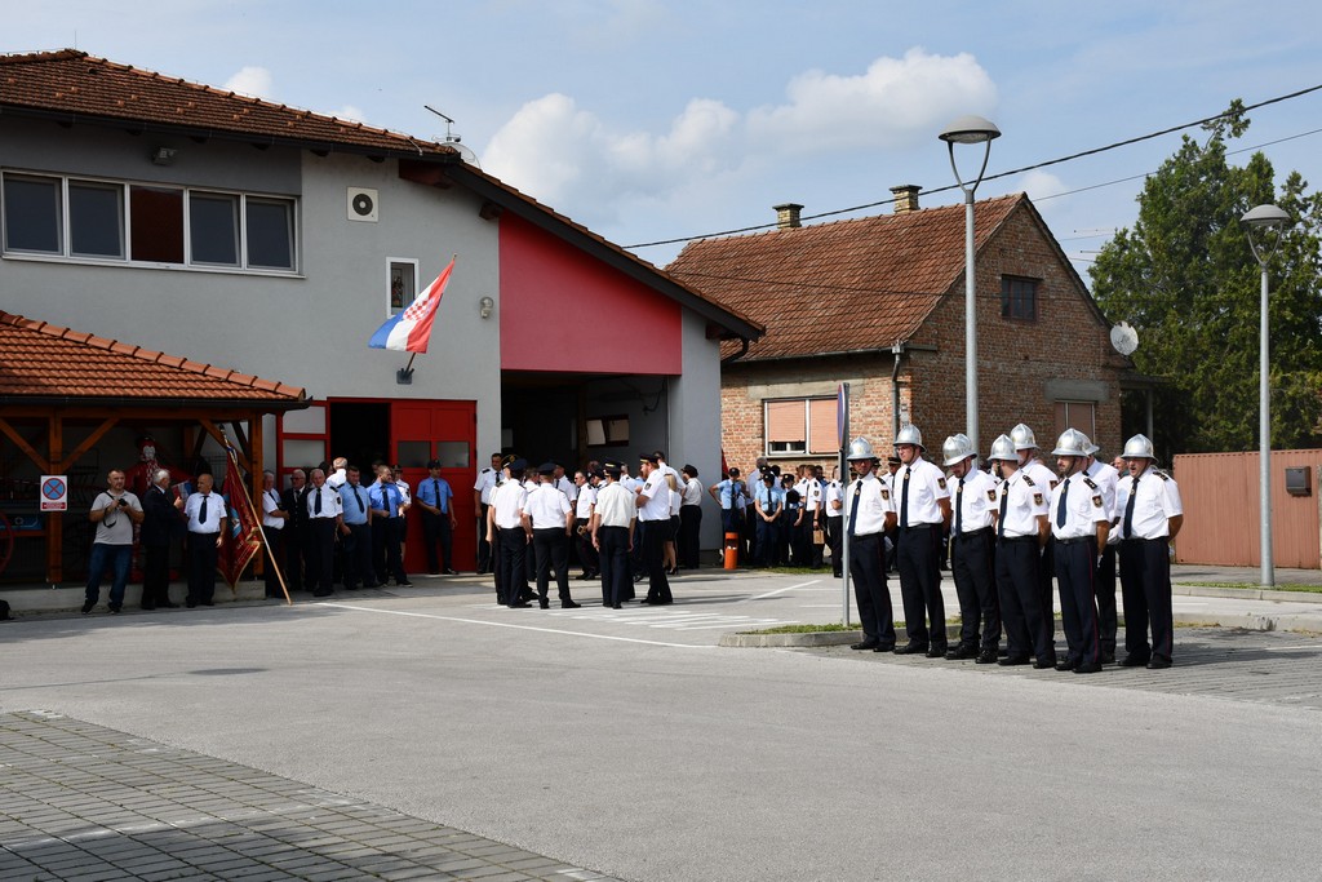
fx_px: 1873
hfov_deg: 38.9
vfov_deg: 26.5
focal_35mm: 51
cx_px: 661
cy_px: 441
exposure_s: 1/320
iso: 100
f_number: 9
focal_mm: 34
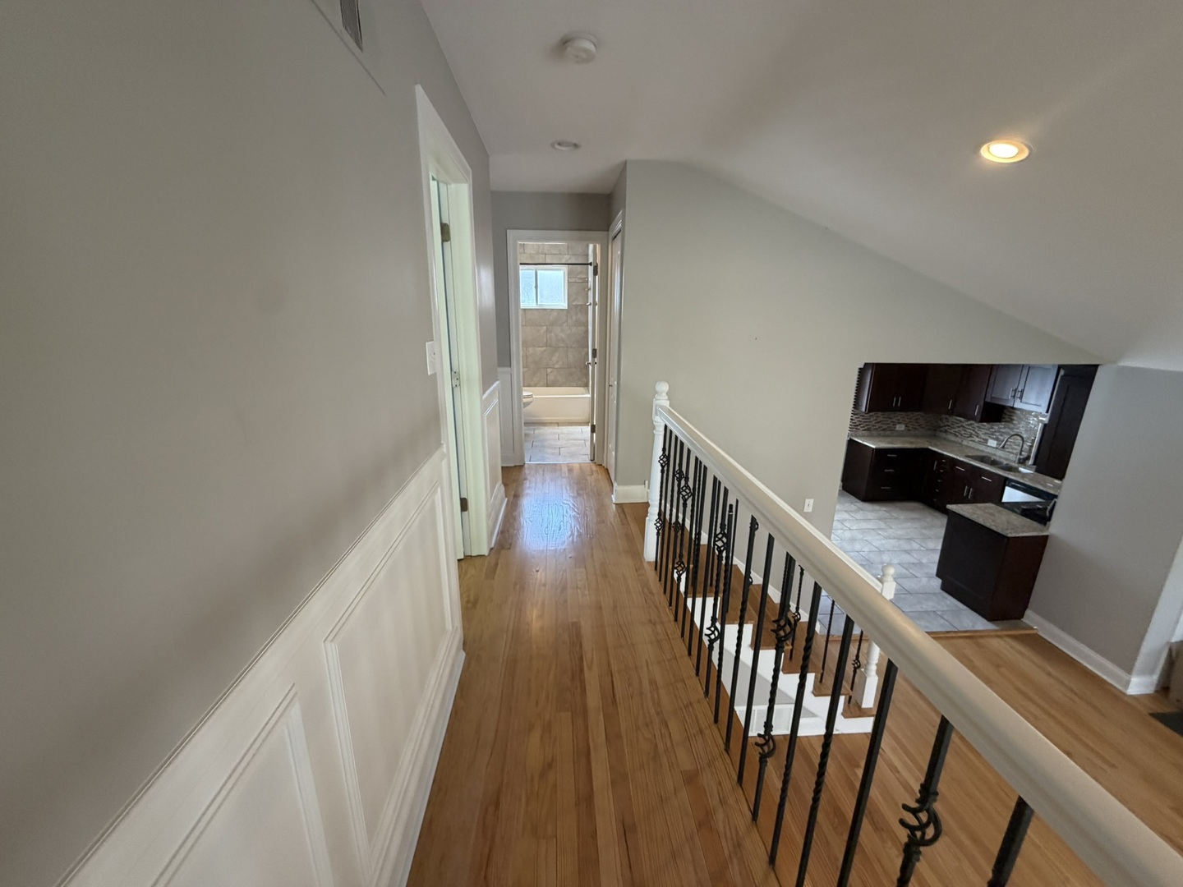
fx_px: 478
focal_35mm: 14
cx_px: 592
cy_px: 444
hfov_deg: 102.1
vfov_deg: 85.7
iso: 250
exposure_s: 1/121
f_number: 2.2
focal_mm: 2.22
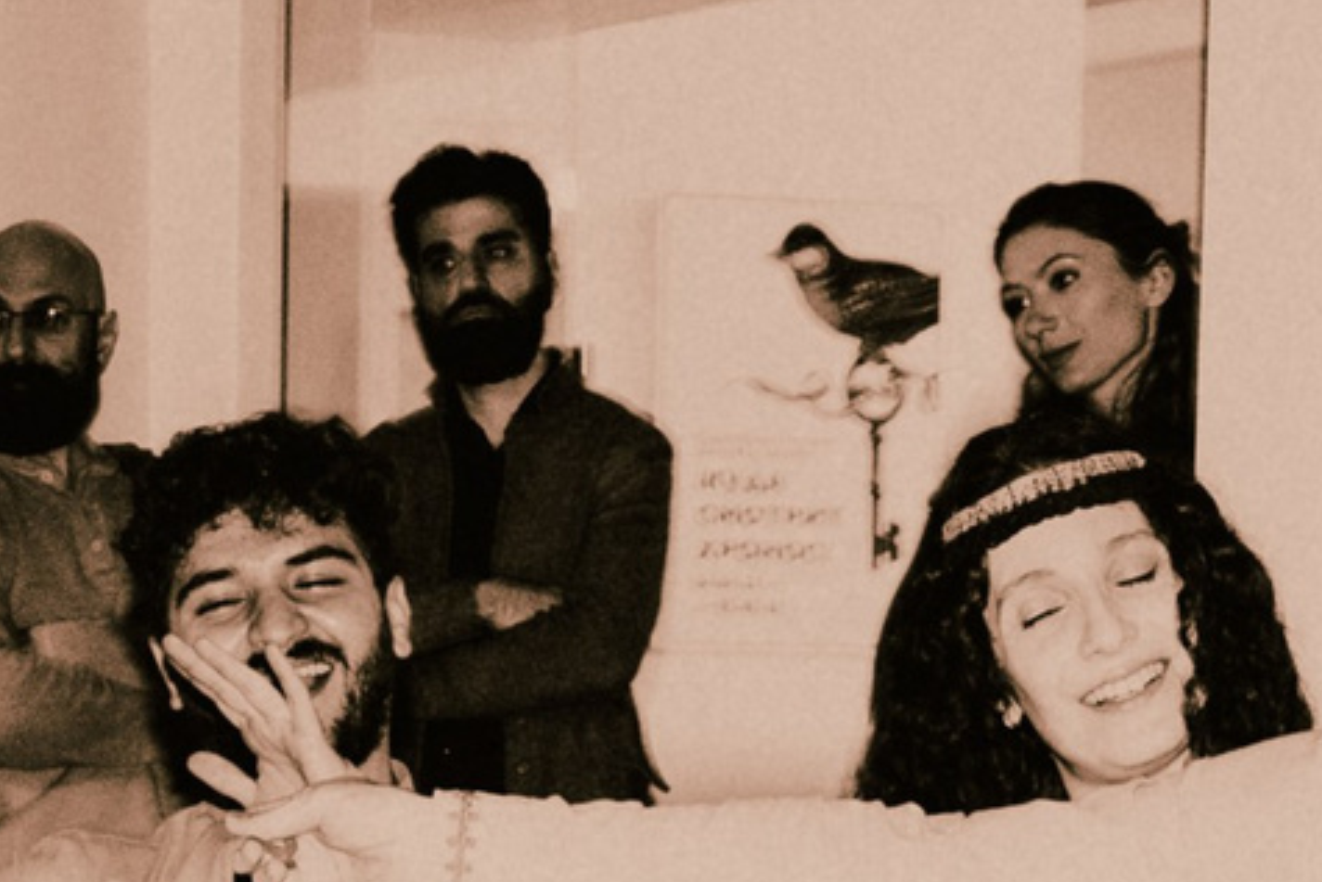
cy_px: 1676
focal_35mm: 194
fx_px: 7126
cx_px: 637
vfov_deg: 6.9
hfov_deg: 10.6
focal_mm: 36
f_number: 11
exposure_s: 1/15
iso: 1600
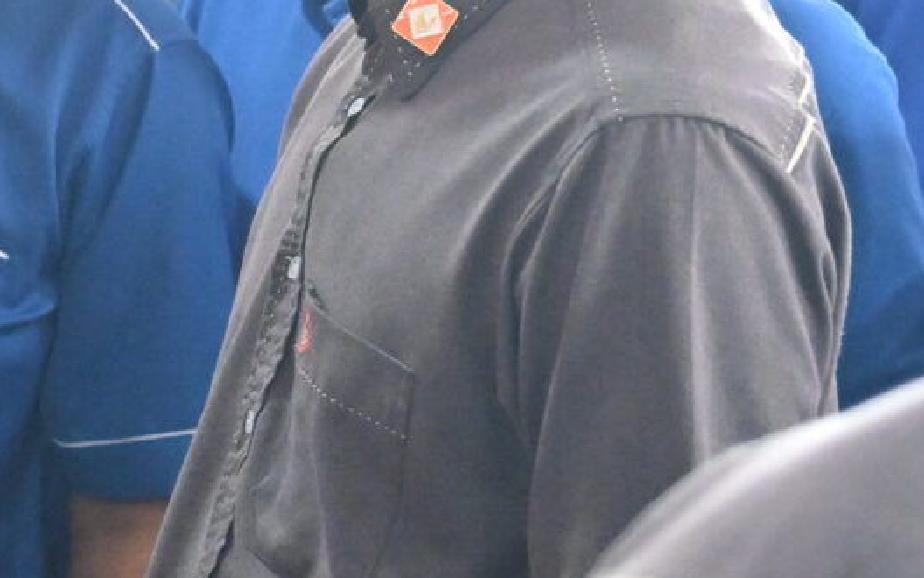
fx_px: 6724
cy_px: 442
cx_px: -1195
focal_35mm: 267
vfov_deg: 4.9
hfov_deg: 7.4
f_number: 4
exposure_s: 1/250
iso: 3200
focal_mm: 54
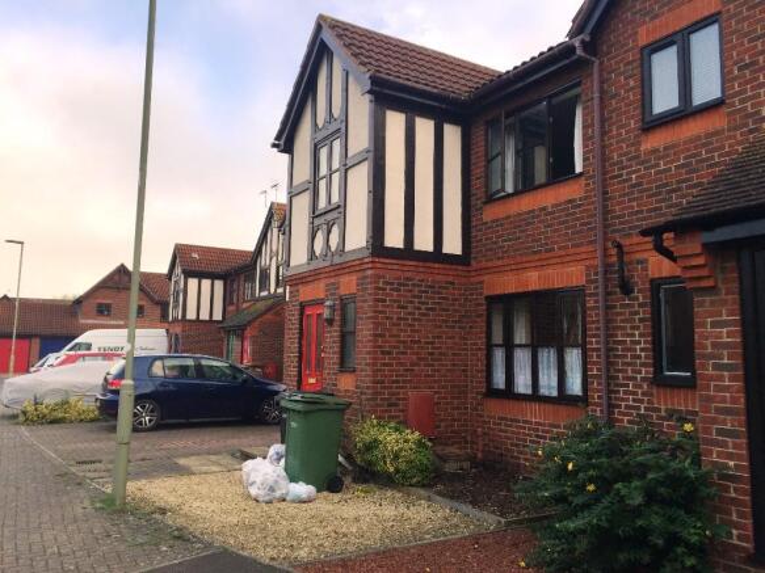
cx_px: 382
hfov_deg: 61.7
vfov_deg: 48.2
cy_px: 286
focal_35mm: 29
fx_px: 641
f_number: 2.2
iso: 32
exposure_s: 1/520
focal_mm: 4.15
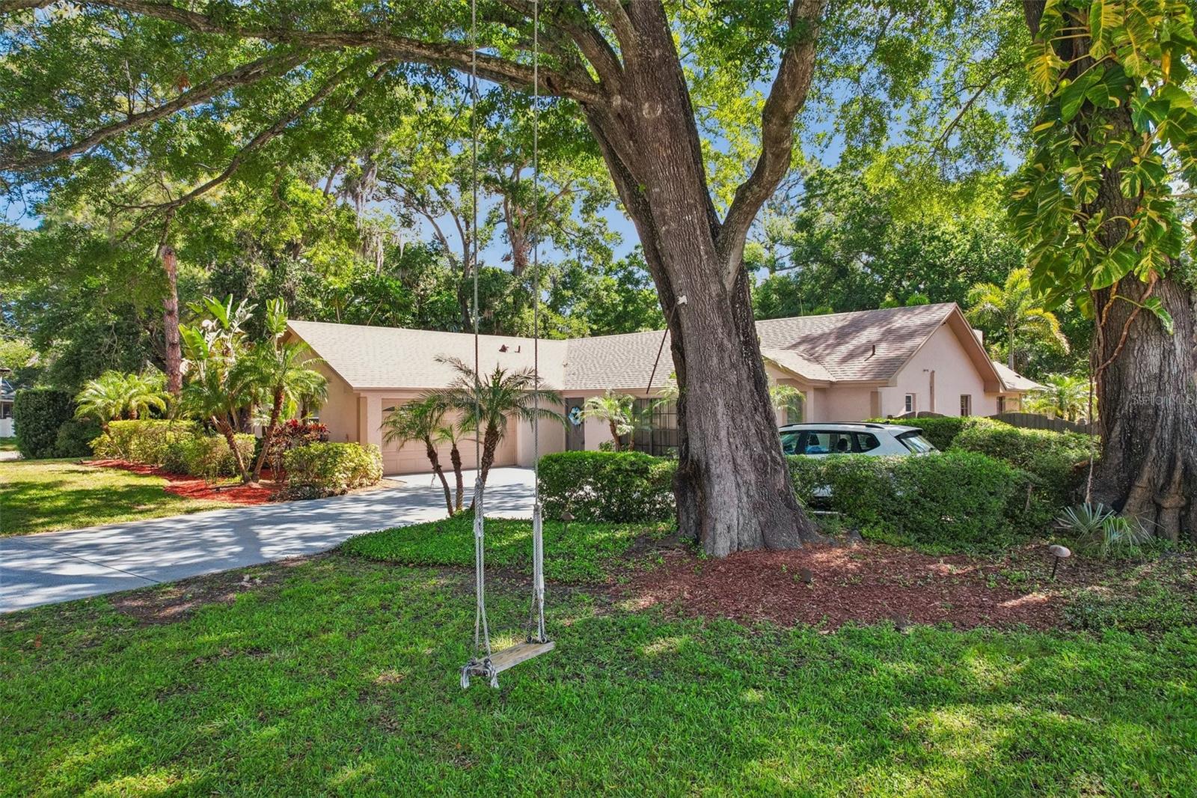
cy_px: 399
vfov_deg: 57.2
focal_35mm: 22
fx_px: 731
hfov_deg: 78.6
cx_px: 598
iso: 400
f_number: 2.8
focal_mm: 8.4
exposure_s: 1/250
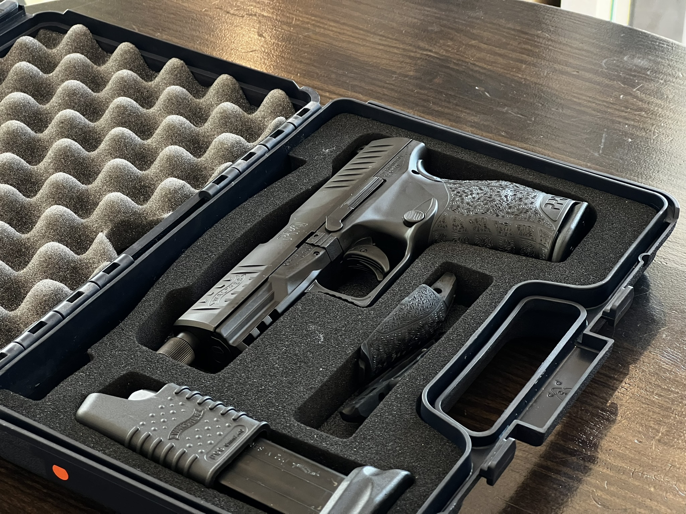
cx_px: 343
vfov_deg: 19.1
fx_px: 1526
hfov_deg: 25.3
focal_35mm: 77
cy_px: 257
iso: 400
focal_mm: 9
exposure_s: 1/100
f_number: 2.8
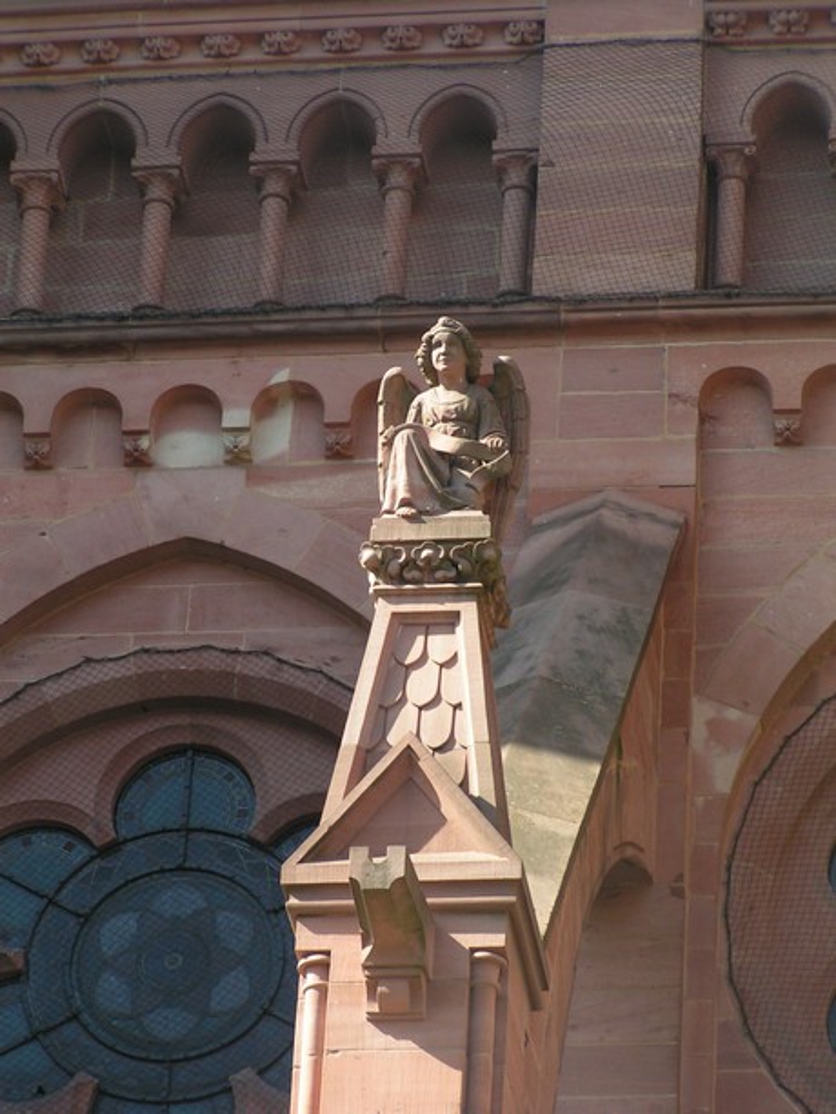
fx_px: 5537
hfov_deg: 8.6
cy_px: 557
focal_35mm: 172
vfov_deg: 11.5
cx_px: 418
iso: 50
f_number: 4
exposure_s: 1/200
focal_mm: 26.3
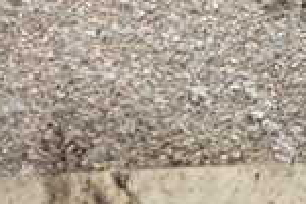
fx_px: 1062
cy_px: 279
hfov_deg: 16.4
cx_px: 177
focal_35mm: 125
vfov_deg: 10.7
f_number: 2.3
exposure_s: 1/30
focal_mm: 5.4
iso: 1000
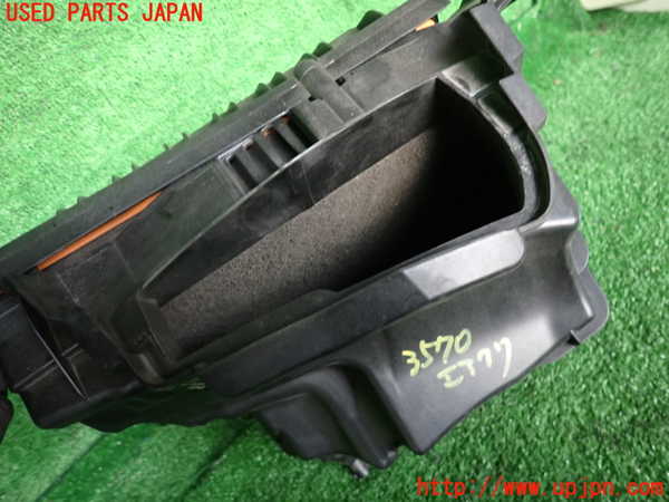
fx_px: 483
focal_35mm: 25
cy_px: 251
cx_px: 334
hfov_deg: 69.4
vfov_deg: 54.9
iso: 200
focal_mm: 4.5
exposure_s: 1/30
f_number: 2
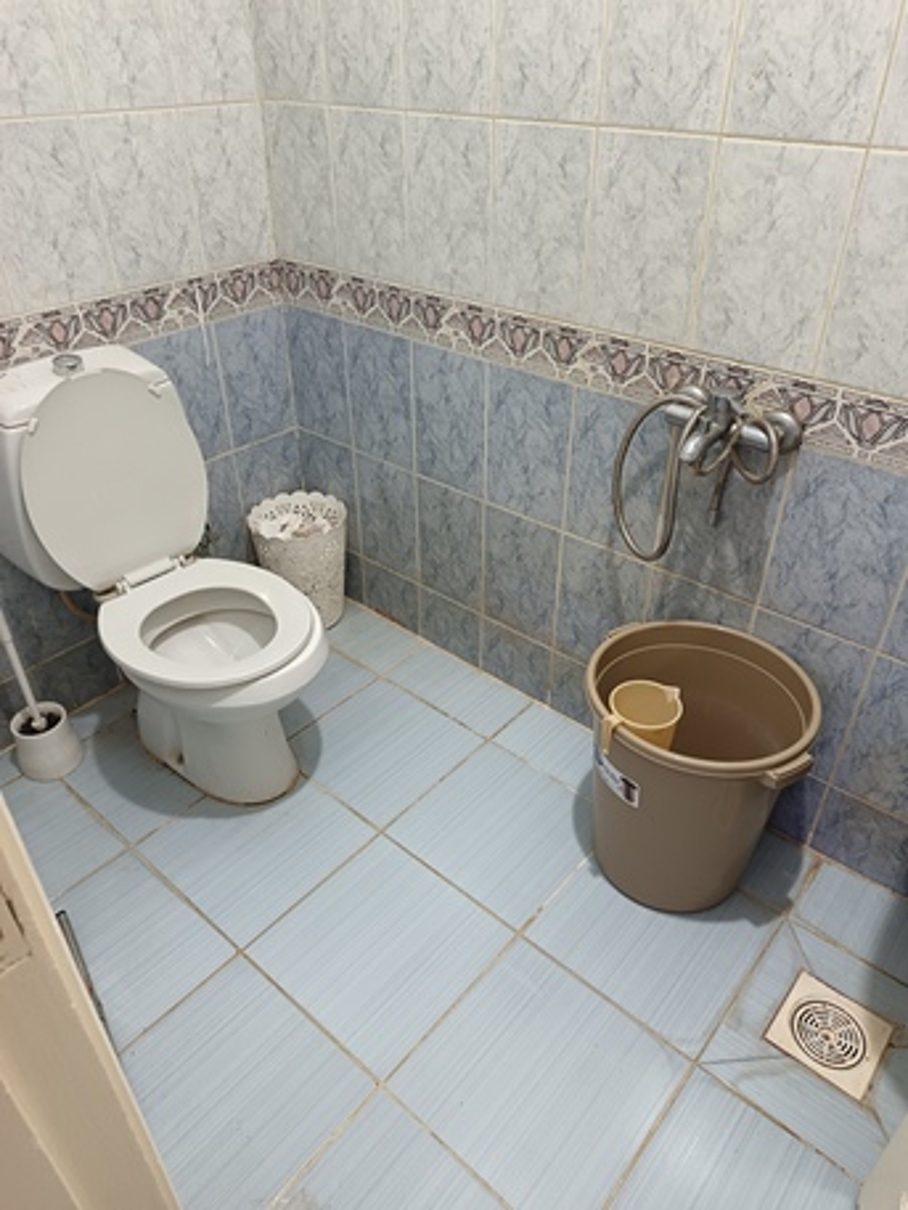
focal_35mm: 24
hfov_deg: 56.8
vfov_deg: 71.6
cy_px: 605
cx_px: 454
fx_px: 839
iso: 1418
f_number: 1.75
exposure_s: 1/24
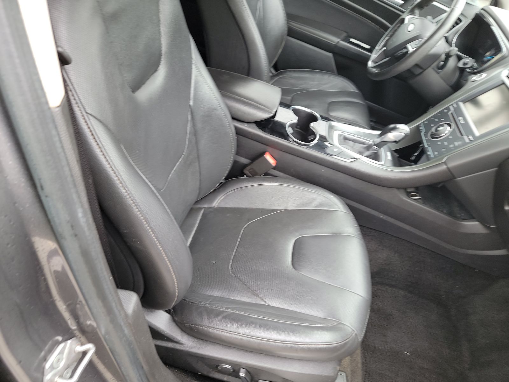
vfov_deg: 56.8
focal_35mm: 24
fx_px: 353
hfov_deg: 71.6
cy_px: 191
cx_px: 254
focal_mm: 6.7
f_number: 1.8
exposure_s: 1/59
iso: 120
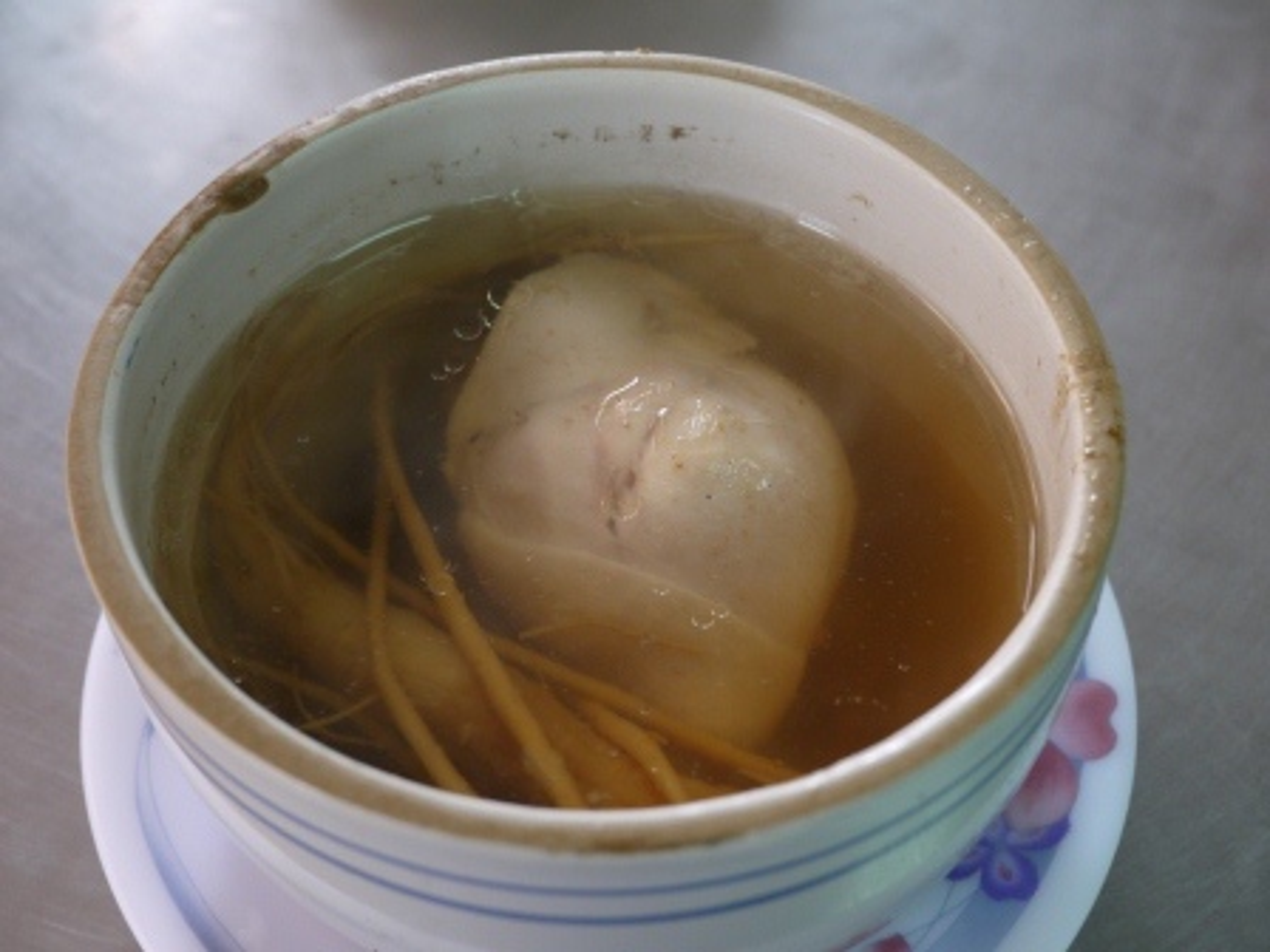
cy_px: 476
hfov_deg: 36.8
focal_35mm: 52
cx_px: 635
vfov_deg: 28.0
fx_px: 1908
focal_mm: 26
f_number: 5.1
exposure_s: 1/60
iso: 320
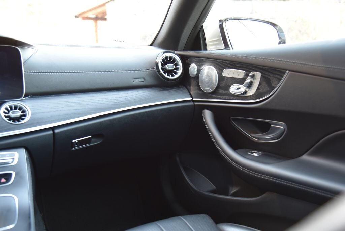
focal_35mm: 38
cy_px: 116
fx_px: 364
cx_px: 172
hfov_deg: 50.7
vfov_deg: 35.1
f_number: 4
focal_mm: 38
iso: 500
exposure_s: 1/13
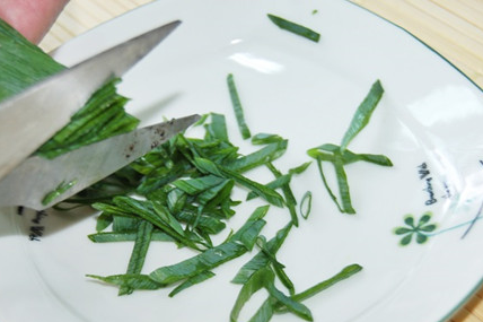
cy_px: 190
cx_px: 192
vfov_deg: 17.0
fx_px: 1073
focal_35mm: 80
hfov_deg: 25.3
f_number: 4.8
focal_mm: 38
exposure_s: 1/25
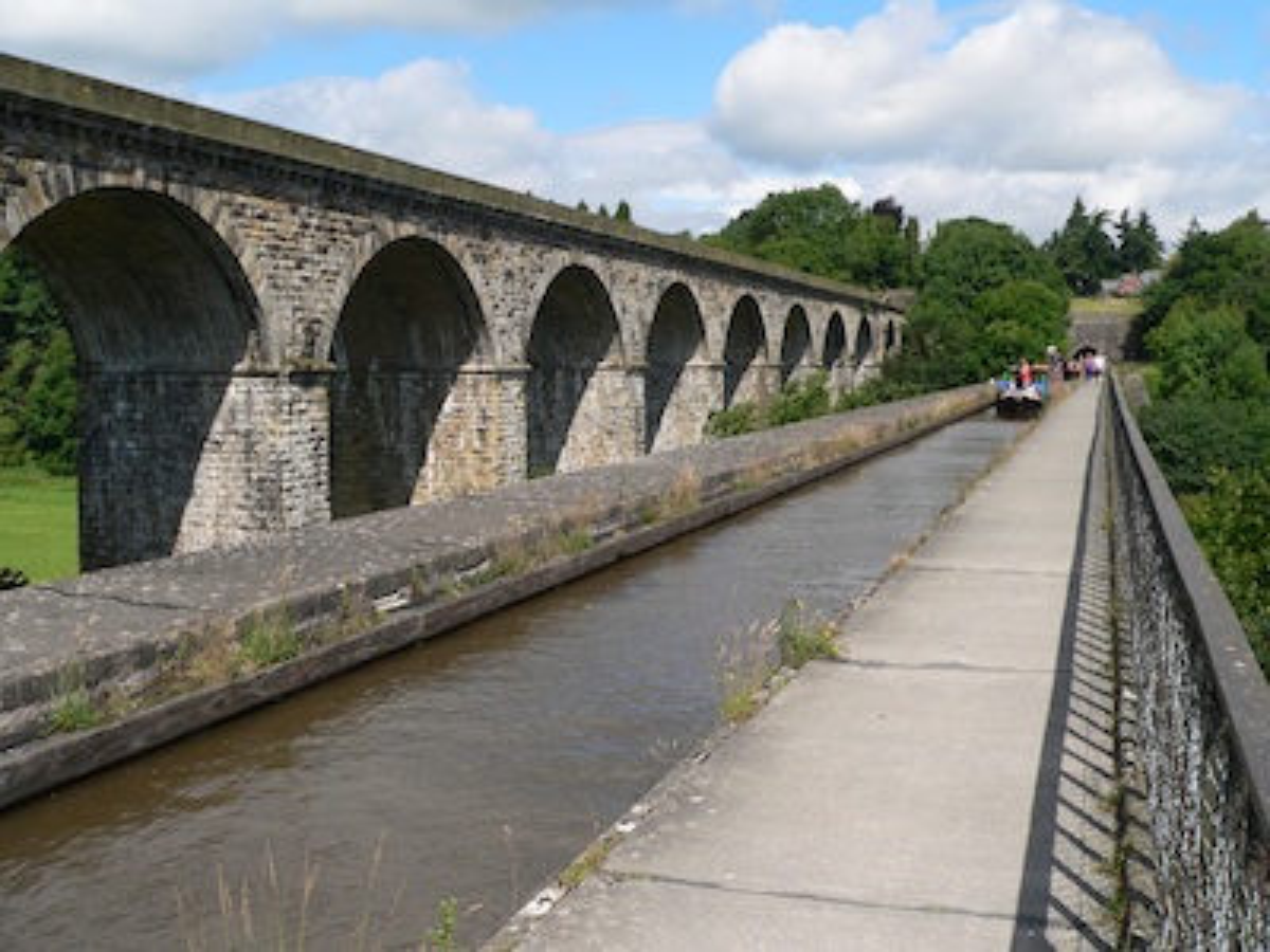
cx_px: 635
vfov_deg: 39.7
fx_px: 1321
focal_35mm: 36
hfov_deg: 51.4
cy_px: 476
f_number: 5.6
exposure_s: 1/500
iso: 100
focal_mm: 6
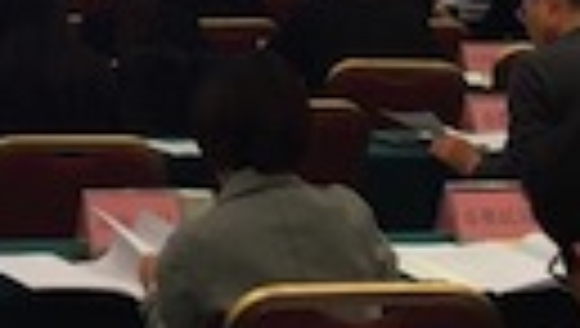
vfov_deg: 8.2
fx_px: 2187
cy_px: -330
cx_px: -81
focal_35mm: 142
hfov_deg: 14.7
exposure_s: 1/33
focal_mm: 4.15
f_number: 2.2
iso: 80
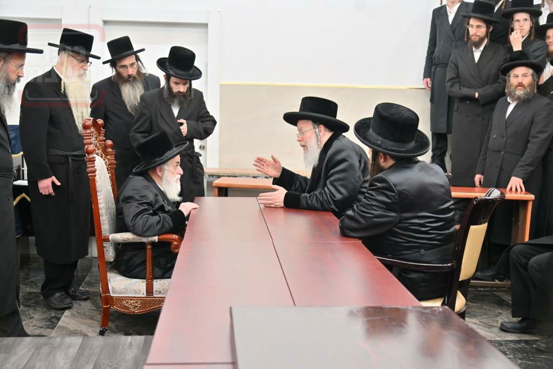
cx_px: 276
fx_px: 737
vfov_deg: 28.1
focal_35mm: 48
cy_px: 184
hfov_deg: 41.1
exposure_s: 1/200
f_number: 4
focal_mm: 48
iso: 1000
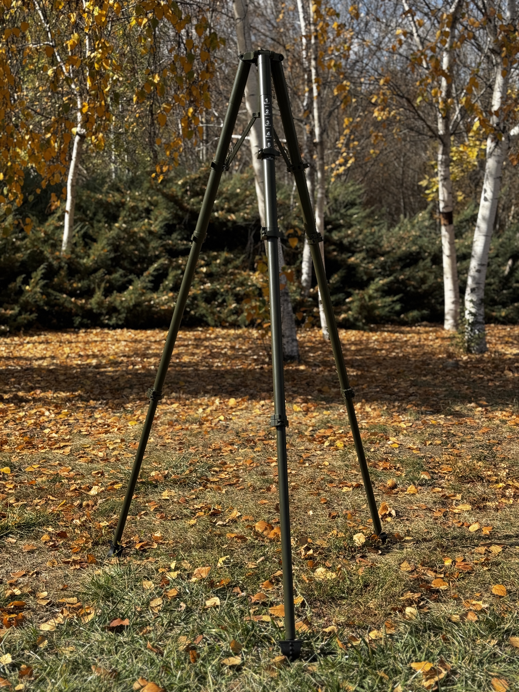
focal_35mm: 48
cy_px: 346
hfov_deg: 30.3
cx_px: 260
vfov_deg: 39.7
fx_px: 960
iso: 64
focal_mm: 6.76
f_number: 1.78
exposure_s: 1/2331
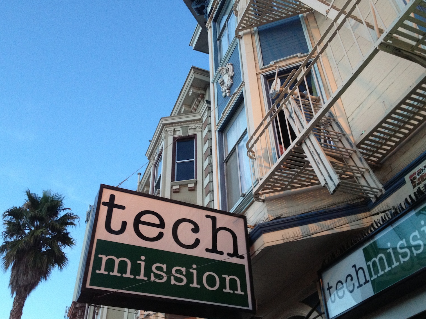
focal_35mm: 37
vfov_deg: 38.6
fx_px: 455
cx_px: 206
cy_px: 167
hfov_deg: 50.1
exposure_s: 1/20
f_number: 2.4
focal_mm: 4.28
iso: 200
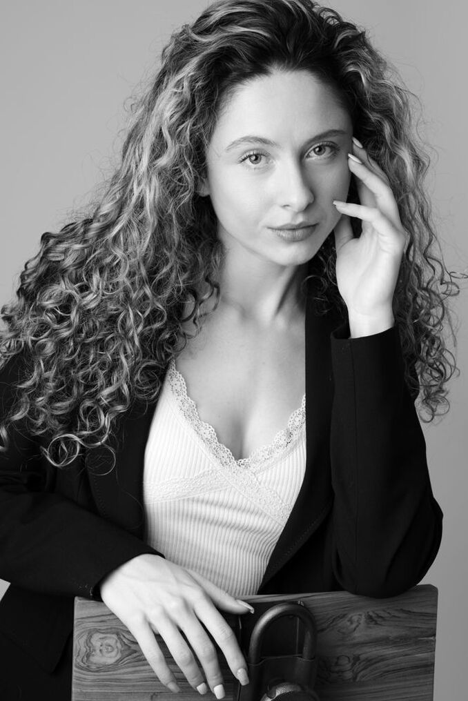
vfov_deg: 24.2
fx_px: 1637
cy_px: 350
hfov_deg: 16.3
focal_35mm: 84
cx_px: 234
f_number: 8
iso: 160
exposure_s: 1/160
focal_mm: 56
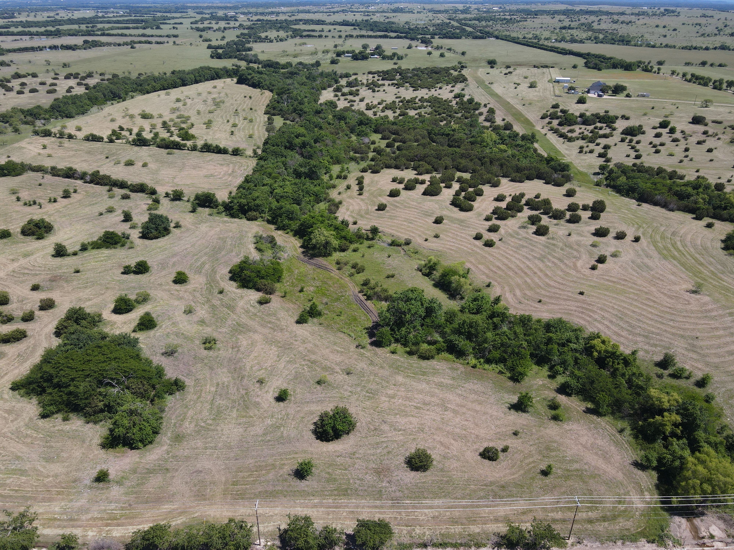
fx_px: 509
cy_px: 275
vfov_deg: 56.8
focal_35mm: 24
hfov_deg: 71.6
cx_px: 367
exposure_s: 1/500
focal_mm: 4.5
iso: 100
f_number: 2.8
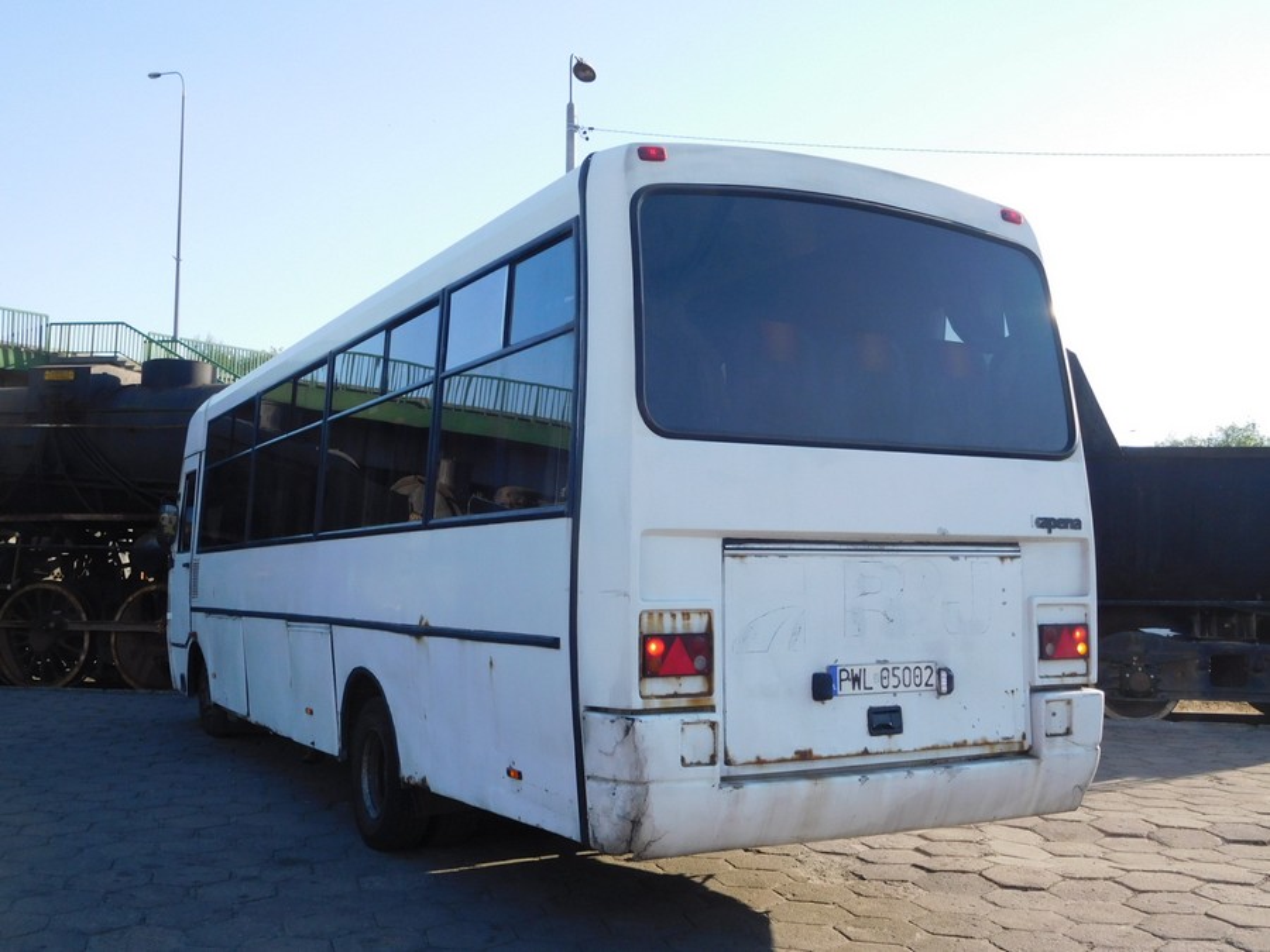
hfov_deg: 52.6
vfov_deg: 40.7
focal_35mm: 35
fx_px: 1284
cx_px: 635
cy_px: 476
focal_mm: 6.2
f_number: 3.8
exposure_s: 1/500
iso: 125
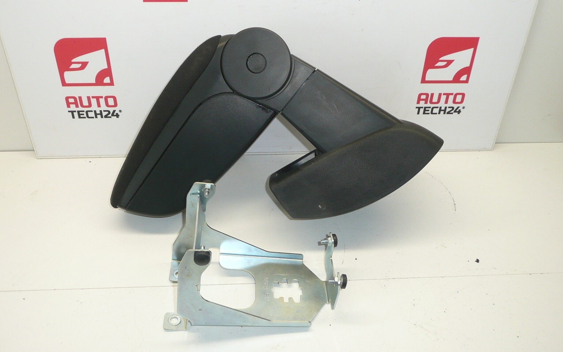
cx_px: 281
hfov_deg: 56.7
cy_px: 149
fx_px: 522
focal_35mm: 34
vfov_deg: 37.2
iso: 100
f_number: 3.3
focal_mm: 4.6
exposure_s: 1/50
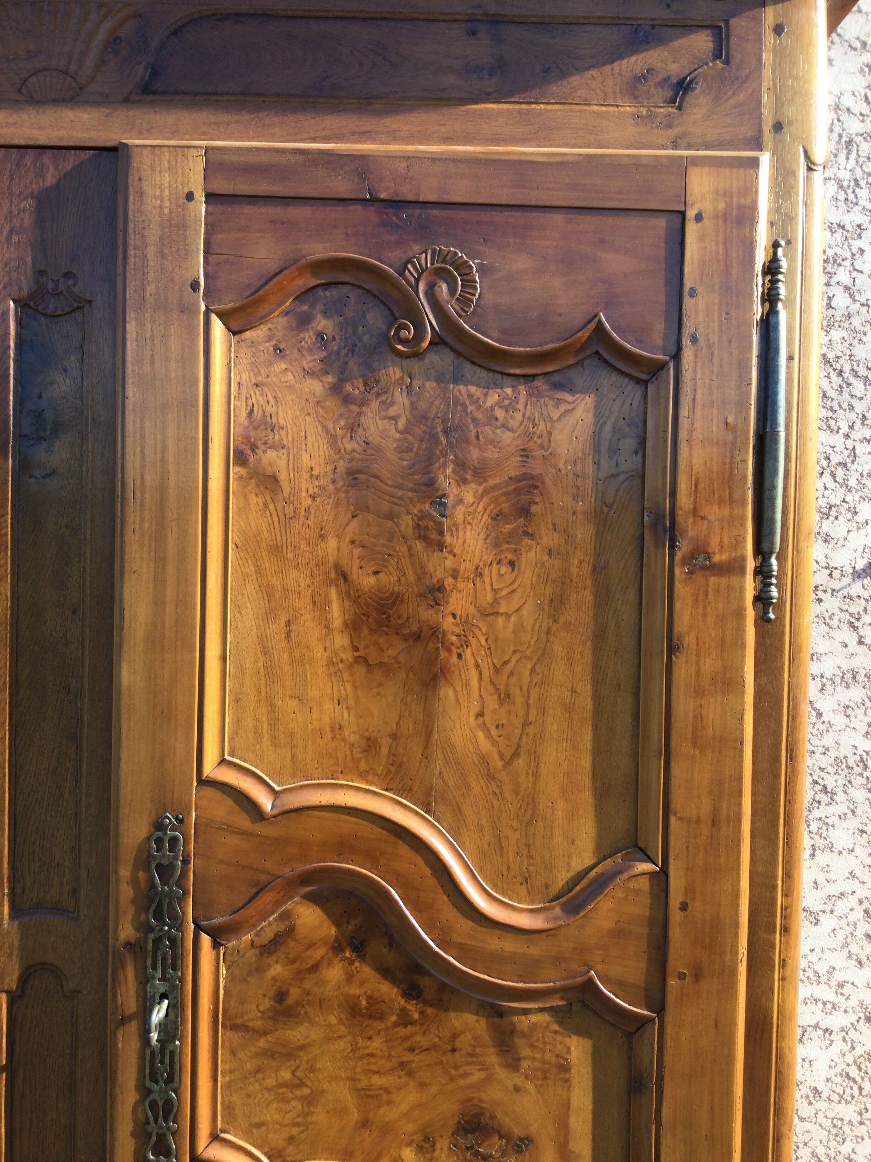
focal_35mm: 31
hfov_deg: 45.4
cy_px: 581
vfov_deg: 58.4
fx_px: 1040
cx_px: 436
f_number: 2.4
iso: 25
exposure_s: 1/268
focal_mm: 3.3
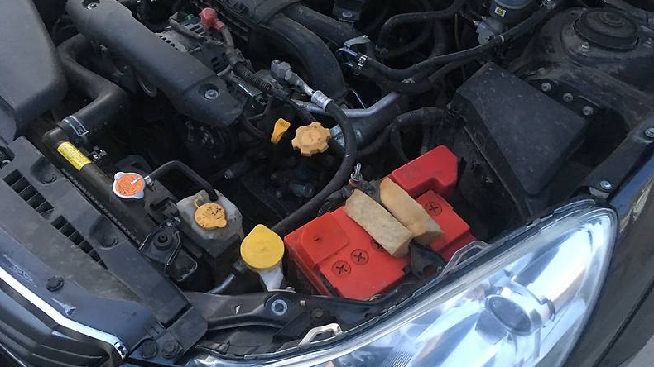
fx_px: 555
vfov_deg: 36.6
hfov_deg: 61.0
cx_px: 329
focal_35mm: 32
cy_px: 173
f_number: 2.2
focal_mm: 4.2
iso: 200
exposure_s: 1/17
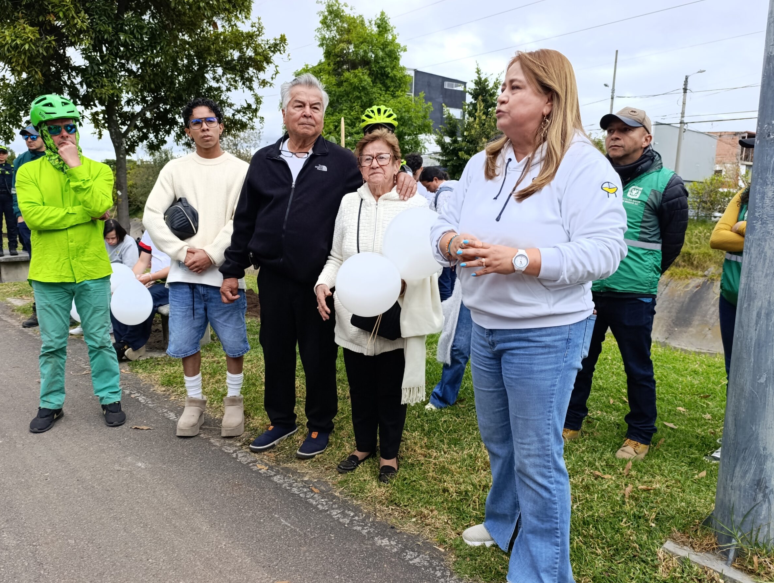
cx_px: 361
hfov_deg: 69.2
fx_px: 560
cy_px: 295
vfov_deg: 55.0
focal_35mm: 25
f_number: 1.6
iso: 50
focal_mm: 6.14
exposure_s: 1/350
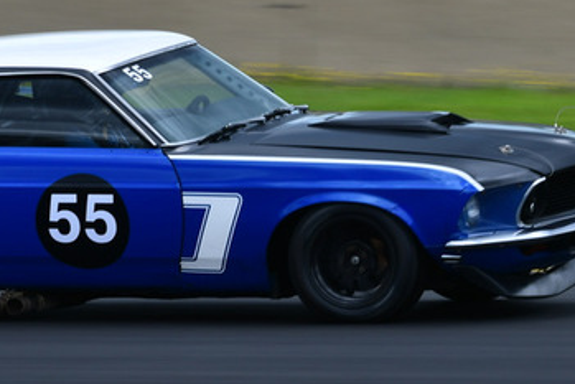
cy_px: 109
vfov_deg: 1.3
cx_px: 104
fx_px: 17049
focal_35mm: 1067
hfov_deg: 1.9
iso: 160
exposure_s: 1/125
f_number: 11
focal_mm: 310
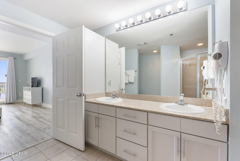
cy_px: 80
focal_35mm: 16
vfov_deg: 73.8
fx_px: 107
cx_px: 120
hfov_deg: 96.7
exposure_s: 1/6
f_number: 8
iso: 320
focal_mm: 16
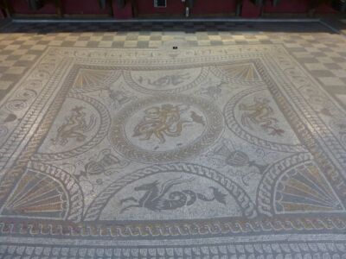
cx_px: 173
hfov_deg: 67.3
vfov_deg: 53.1
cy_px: 130
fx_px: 260
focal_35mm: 26
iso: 400
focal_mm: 4.5
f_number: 2.8
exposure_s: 1/25
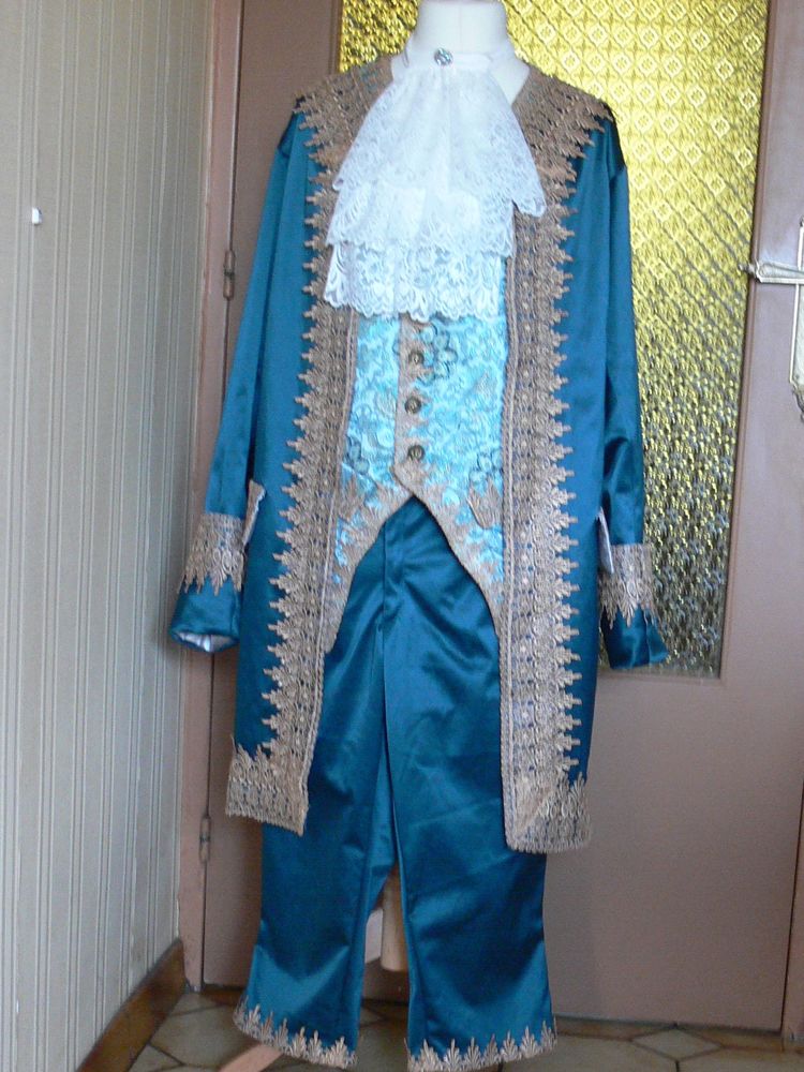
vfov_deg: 52.6
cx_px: 402
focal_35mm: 35
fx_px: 1084
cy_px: 536
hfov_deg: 40.7
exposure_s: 1/20
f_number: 2.8
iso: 200
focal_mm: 7.4
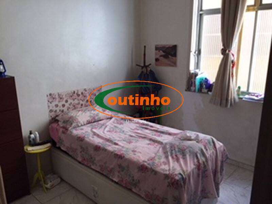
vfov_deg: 48.2
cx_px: 136
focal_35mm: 29
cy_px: 102
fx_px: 228
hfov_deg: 61.7
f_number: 2.2
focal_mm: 4.15
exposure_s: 1/120
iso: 50
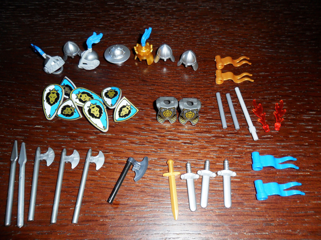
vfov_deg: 51.4
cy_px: 120
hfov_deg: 65.3
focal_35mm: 27
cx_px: 160
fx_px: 250
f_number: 8.9
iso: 100
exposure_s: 1/45
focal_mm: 4.9
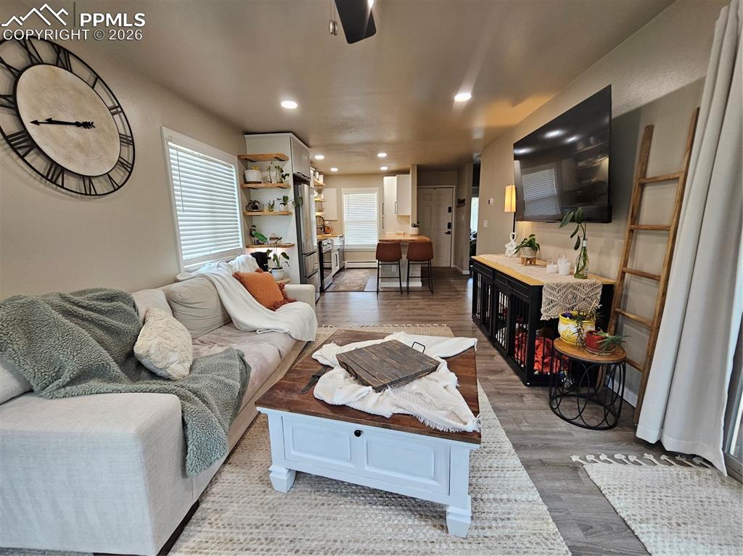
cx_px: 372
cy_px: 278
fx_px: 279
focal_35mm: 13
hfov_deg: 106.2
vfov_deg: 89.9
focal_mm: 2.2
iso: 160
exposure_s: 1/60
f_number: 2.2
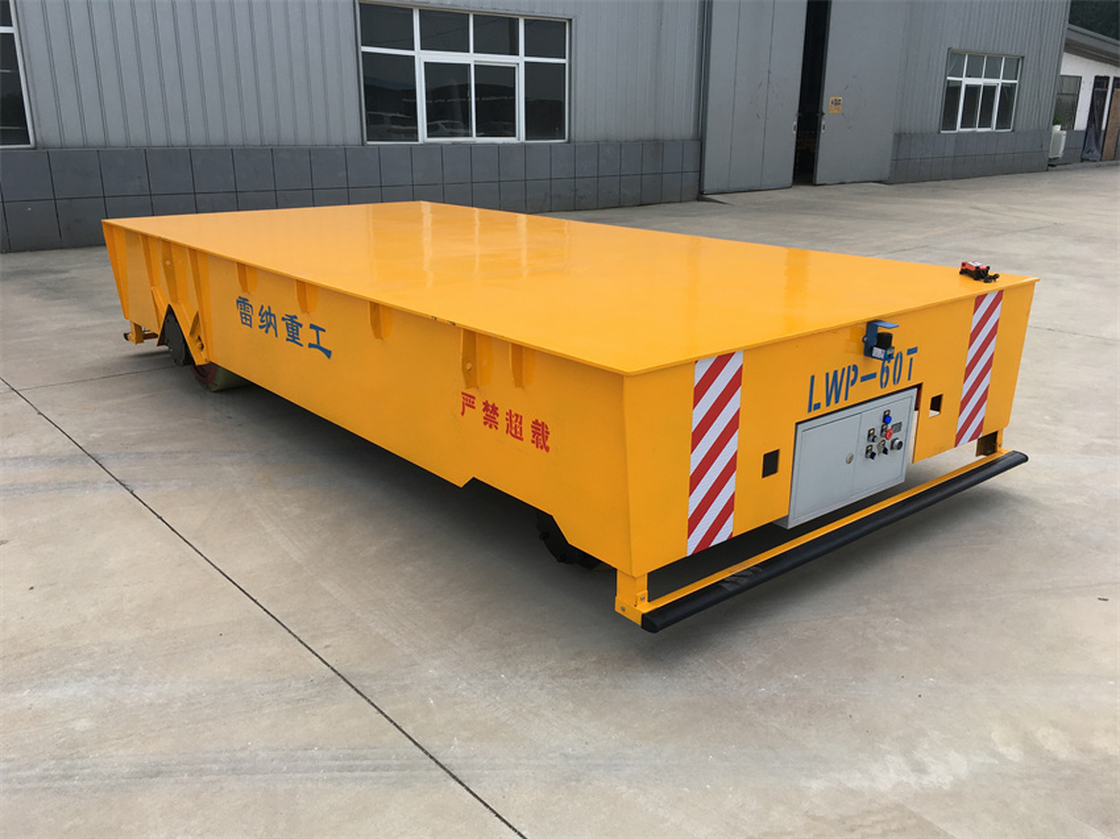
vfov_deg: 48.2
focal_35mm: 29
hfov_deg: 61.7
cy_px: 420
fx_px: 938
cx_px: 560
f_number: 2.2
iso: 25
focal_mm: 4.15
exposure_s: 1/845
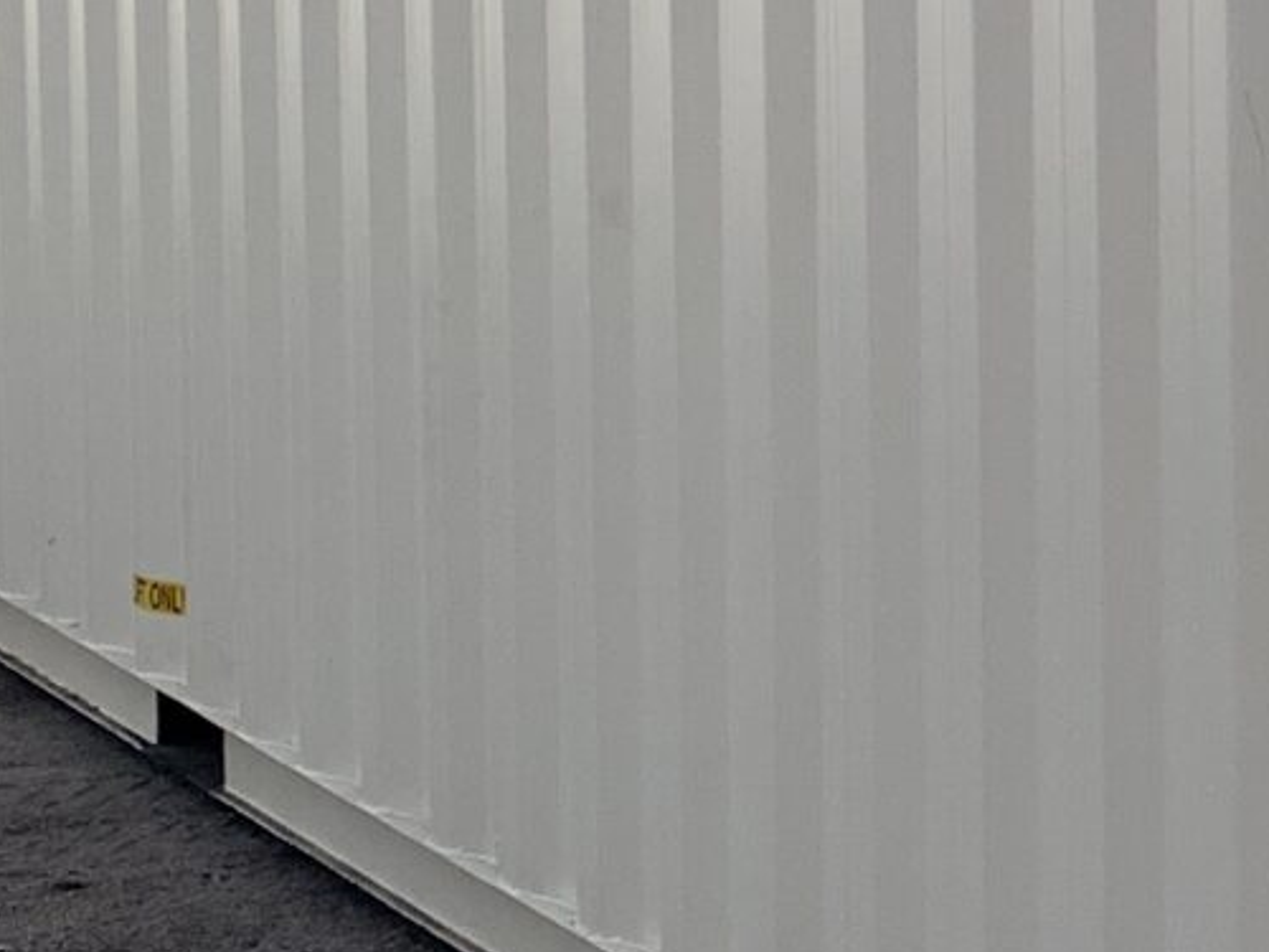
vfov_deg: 11.1
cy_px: 33
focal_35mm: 133
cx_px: 1936
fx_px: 4876
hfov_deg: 13.9
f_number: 1.8
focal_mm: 4.25
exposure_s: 1/1718
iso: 25
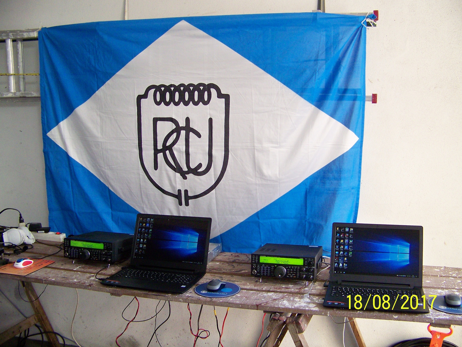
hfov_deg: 51.4
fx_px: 480
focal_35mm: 36
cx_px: 231
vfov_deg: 39.7
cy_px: 174
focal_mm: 5.85
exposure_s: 1/30
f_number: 2.8
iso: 160
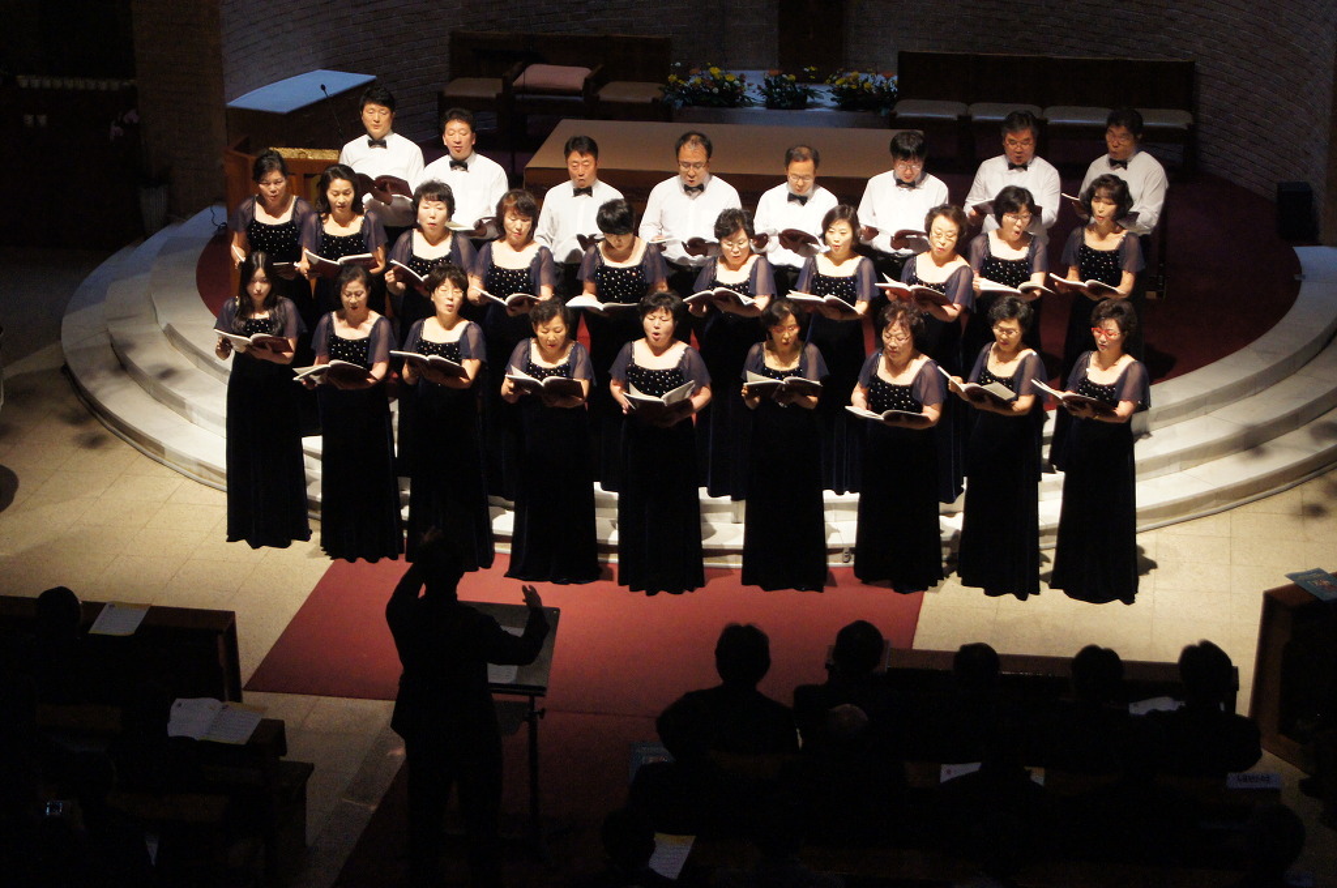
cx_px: 668
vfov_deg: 16.5
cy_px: 444
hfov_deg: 24.6
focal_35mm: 82
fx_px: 3060
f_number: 5.6
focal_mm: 55
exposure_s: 1/80
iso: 1600
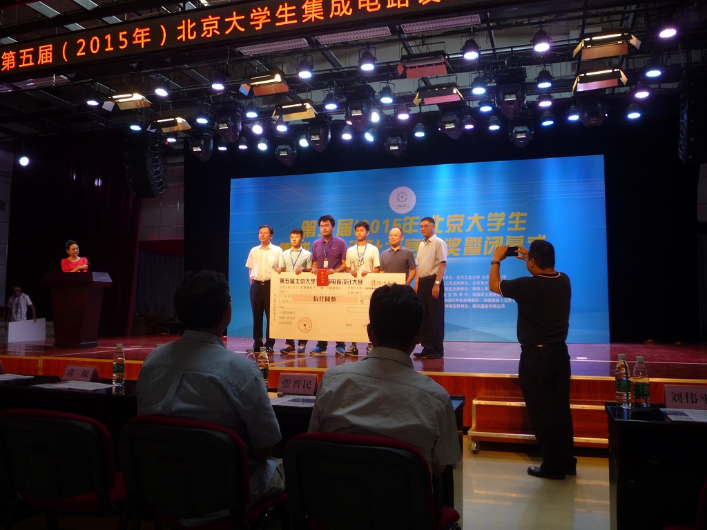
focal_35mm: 30
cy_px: 265
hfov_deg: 60.0
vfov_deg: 46.8
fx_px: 613
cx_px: 354
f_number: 3.3
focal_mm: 5.2
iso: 100
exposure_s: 1/40
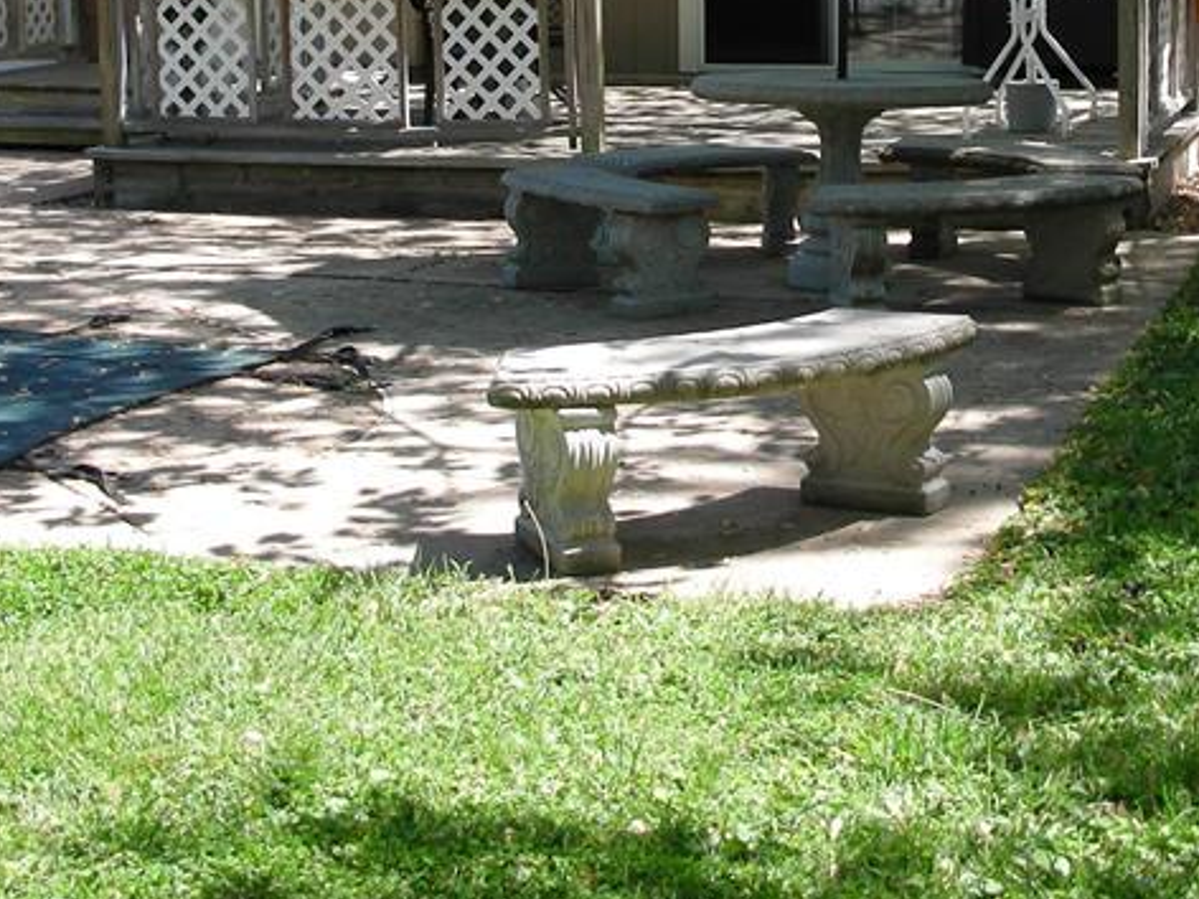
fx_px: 2632
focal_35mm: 76
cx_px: 719
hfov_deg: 25.6
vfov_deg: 18.9
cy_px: 23
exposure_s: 1/208
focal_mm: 5.8
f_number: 3
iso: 50
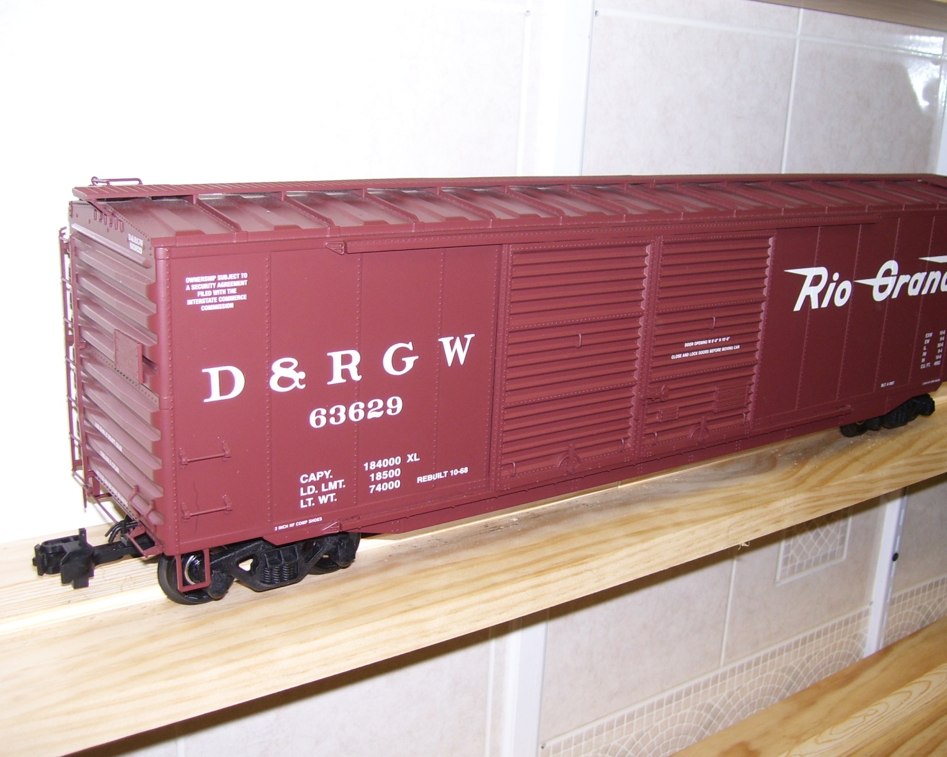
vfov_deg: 38.2
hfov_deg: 46.8
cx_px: 507
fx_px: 1093
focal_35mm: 39
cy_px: 381
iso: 80
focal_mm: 6
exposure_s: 1/60
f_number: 2.7
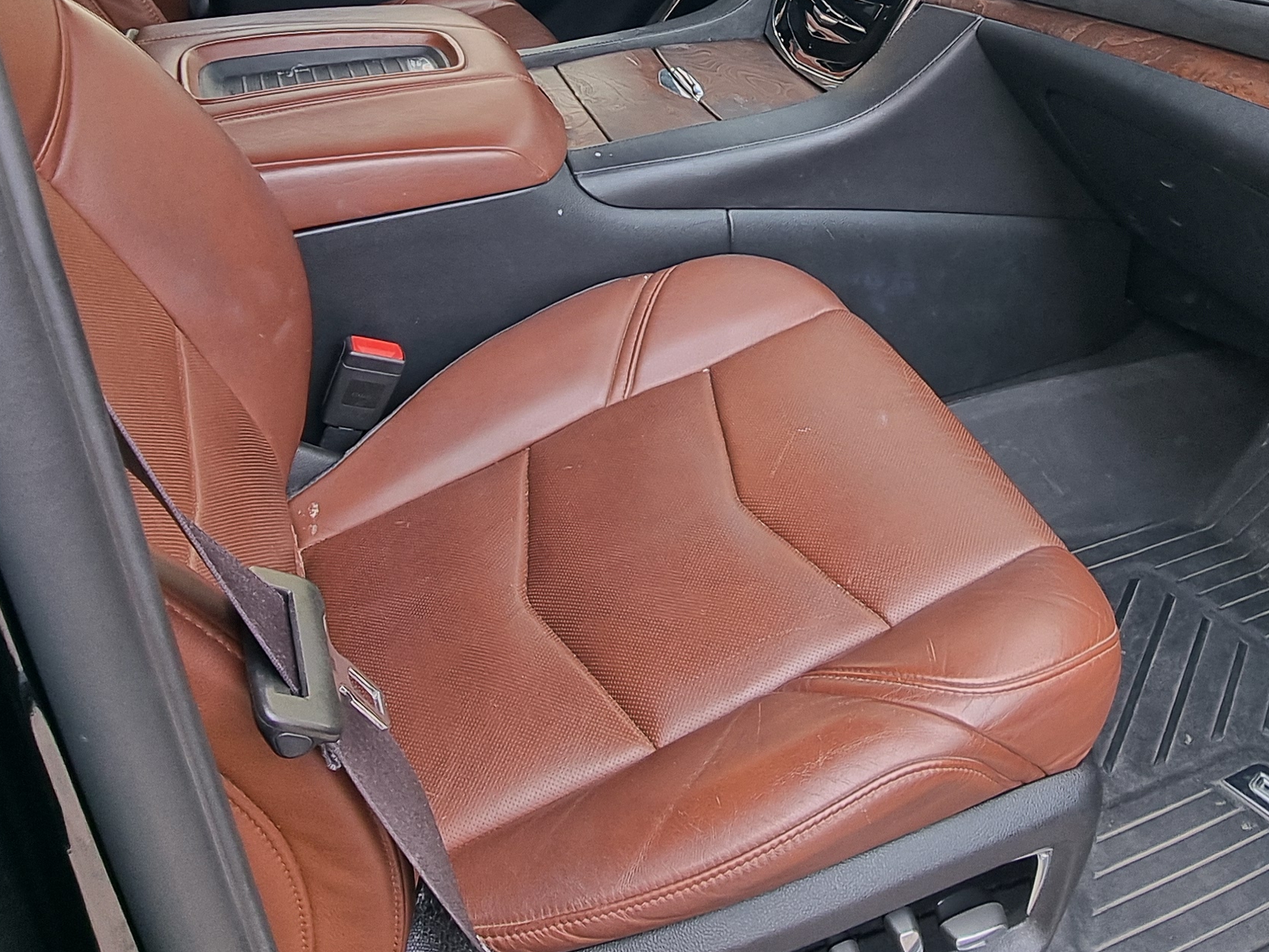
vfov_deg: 41.4
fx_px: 1137
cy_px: 75
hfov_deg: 58.0
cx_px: 740
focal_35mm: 31
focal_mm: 2.2
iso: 50
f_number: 2.2
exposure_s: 1/232
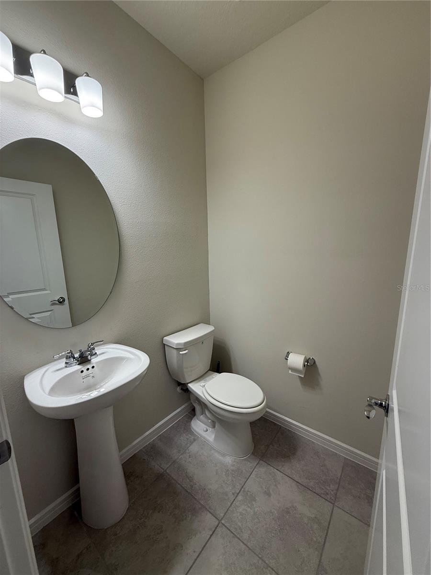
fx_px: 232
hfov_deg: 85.7
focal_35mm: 14
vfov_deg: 102.1
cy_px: 288
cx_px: 216
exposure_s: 1/120
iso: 125
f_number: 2.2
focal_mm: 2.22
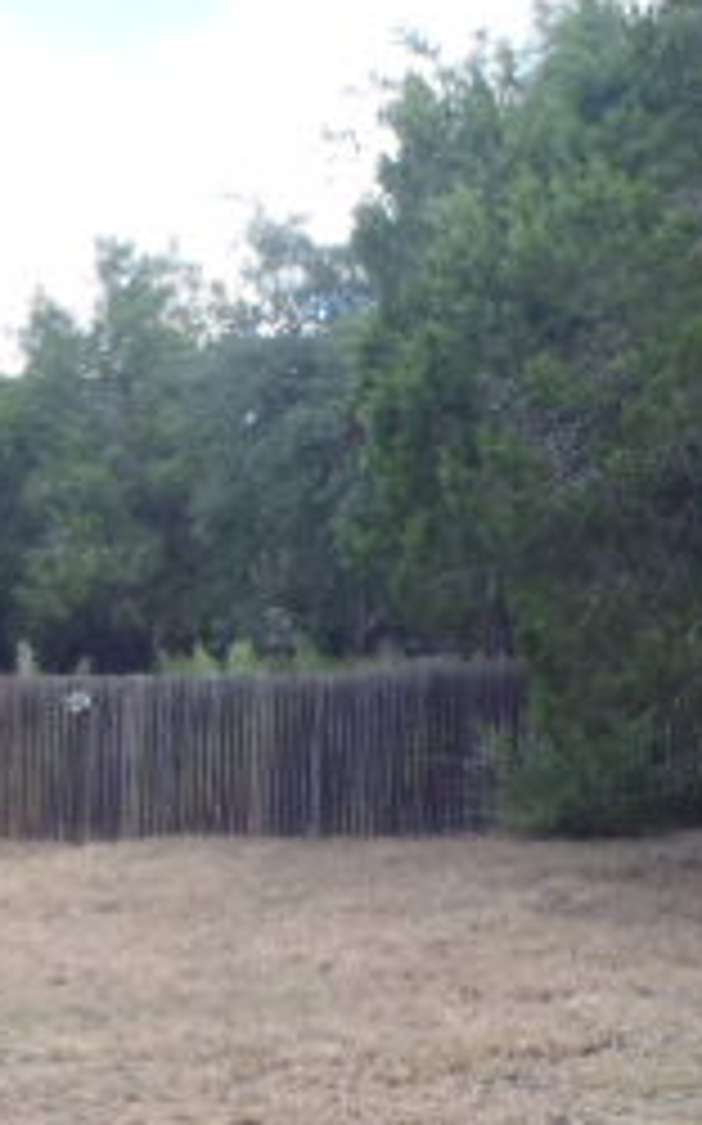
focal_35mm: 76
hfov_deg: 17.1
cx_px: 333
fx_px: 2329
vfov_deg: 27.1
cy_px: 698
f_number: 3.9
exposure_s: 1/250
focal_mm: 5
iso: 160
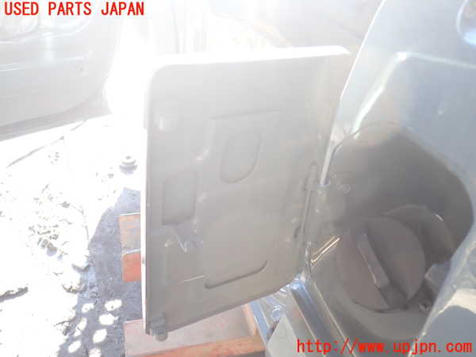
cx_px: 238
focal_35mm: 30
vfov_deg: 46.8
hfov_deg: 60.0
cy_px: 178
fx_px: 413
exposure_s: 1/60
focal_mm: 5.4
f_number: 2.3
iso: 160
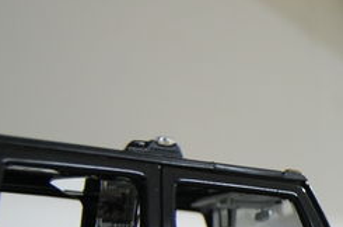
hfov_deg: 19.1
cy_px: 237
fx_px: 969
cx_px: 393
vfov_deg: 13.1
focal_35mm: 102
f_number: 4
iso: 800
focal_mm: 26
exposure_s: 1/8
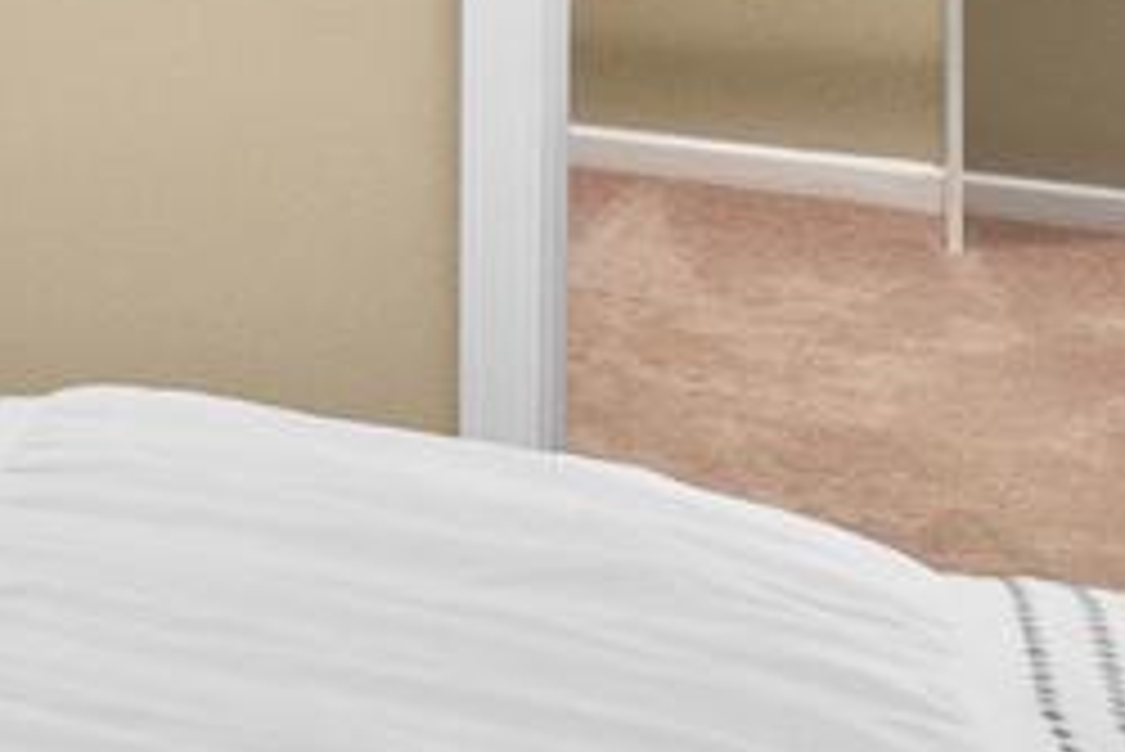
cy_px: -570
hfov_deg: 13.4
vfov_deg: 13.5
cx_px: -1809
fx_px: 2877
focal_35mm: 92
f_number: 4
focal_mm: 16
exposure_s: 1/25
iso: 2500
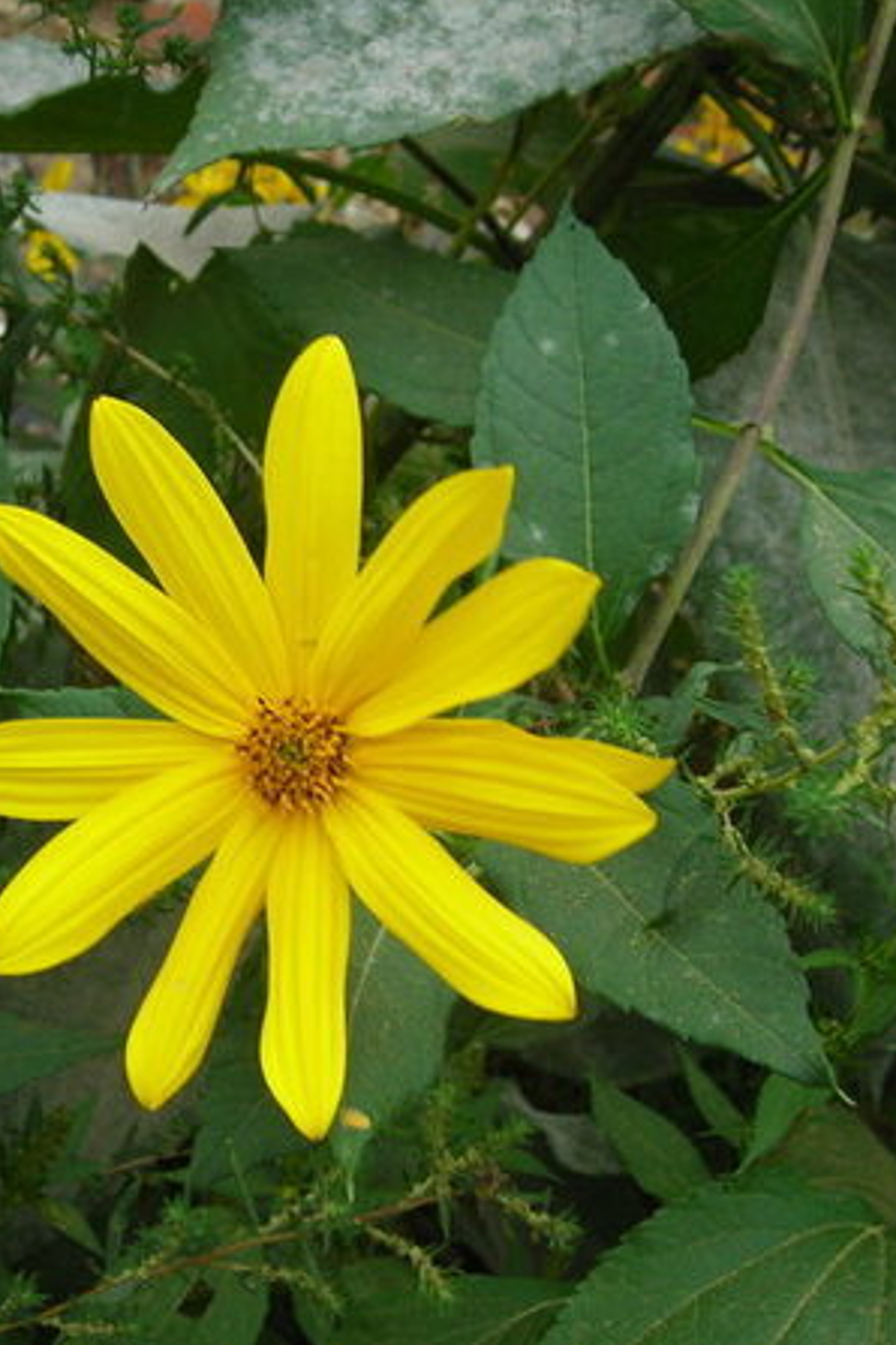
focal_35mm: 53
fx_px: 1979
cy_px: 671
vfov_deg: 37.5
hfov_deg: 25.4
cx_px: 295
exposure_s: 1/44.1
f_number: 3.2
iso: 50
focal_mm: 6.3
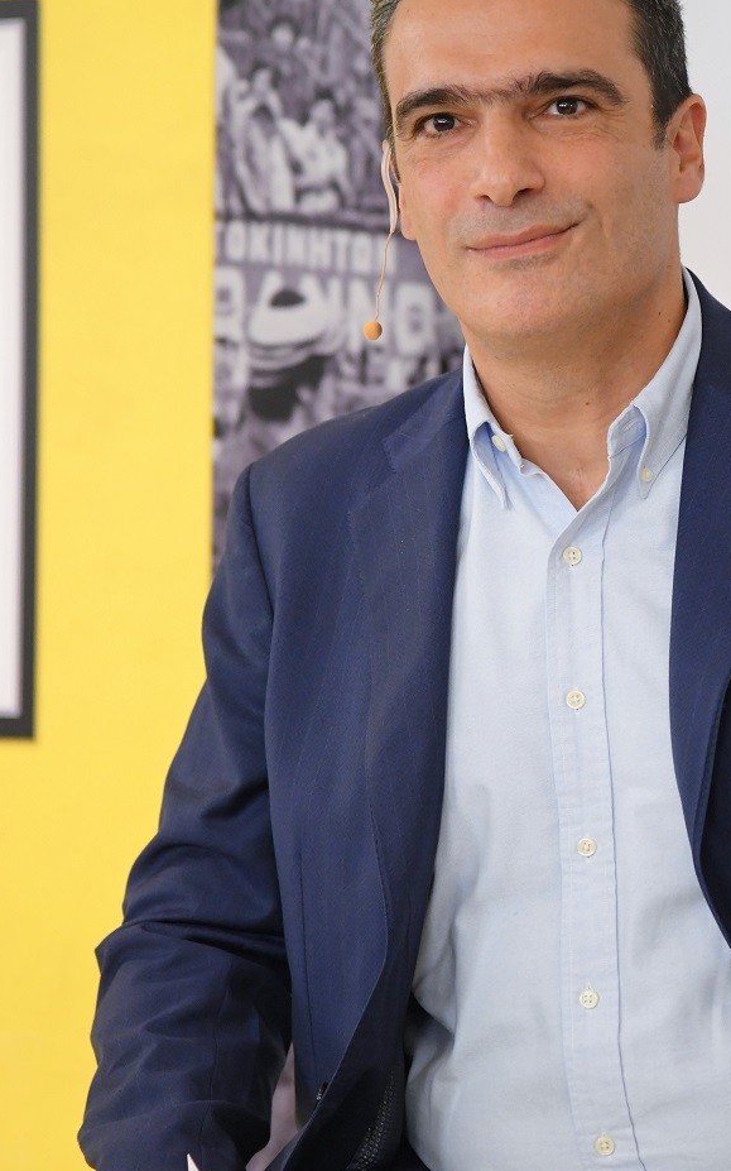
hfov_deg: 6.6
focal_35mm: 198
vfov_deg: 10.6
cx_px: 542
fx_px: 6314
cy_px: 561
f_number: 4
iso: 4000
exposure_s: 1/400
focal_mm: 120
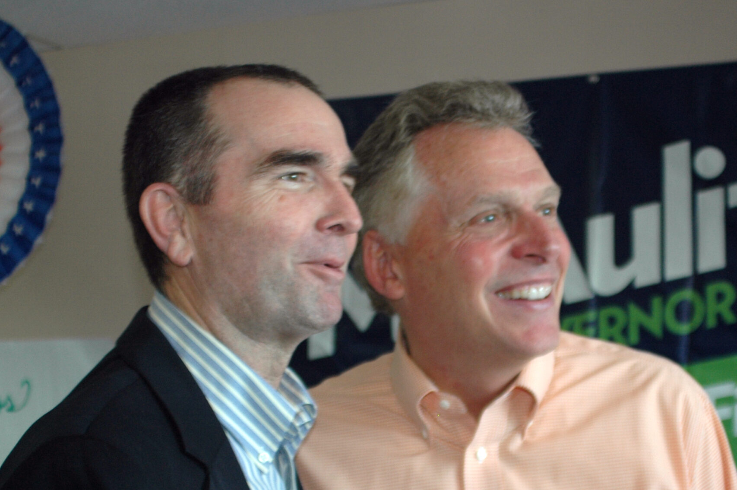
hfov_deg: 31.9
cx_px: 425
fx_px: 1289
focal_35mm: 63
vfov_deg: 21.4
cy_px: 340
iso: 320
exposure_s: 1/60
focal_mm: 28
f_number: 3.8
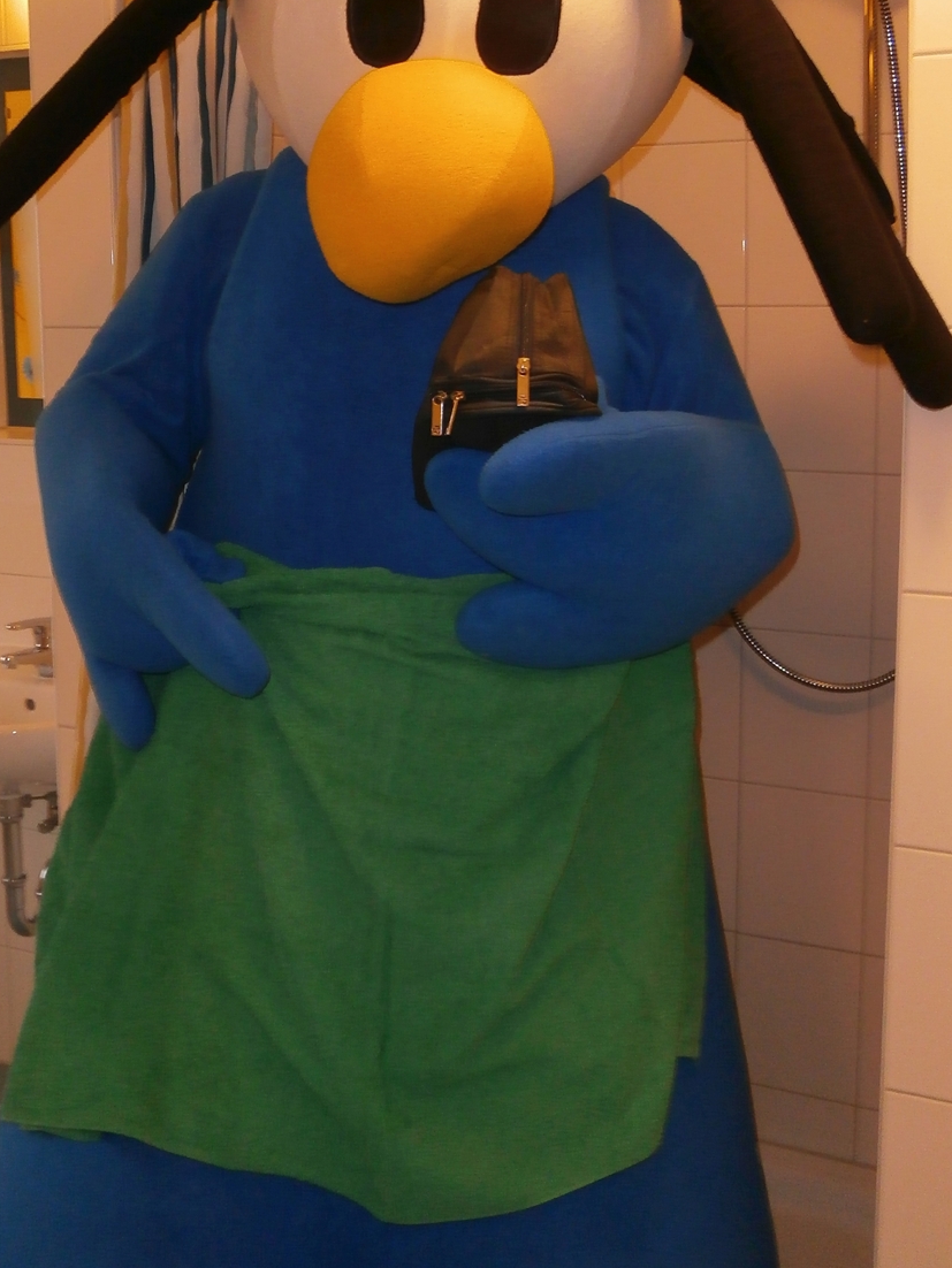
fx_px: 1649
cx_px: 413
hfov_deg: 32.2
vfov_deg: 41.7
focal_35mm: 45
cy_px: 457
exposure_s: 1/30
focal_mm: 5.5
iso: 200
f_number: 2.9
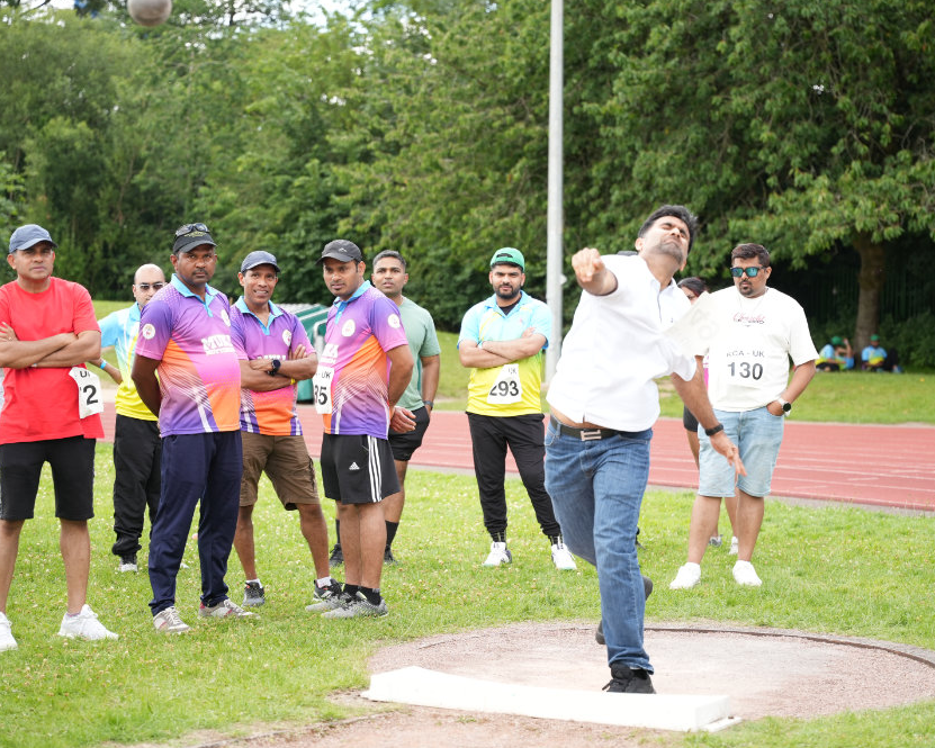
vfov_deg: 20.4
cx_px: 510
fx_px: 2079
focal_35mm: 75
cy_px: 377
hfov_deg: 25.3
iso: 250
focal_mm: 65.1
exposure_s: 1/640
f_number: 2.8
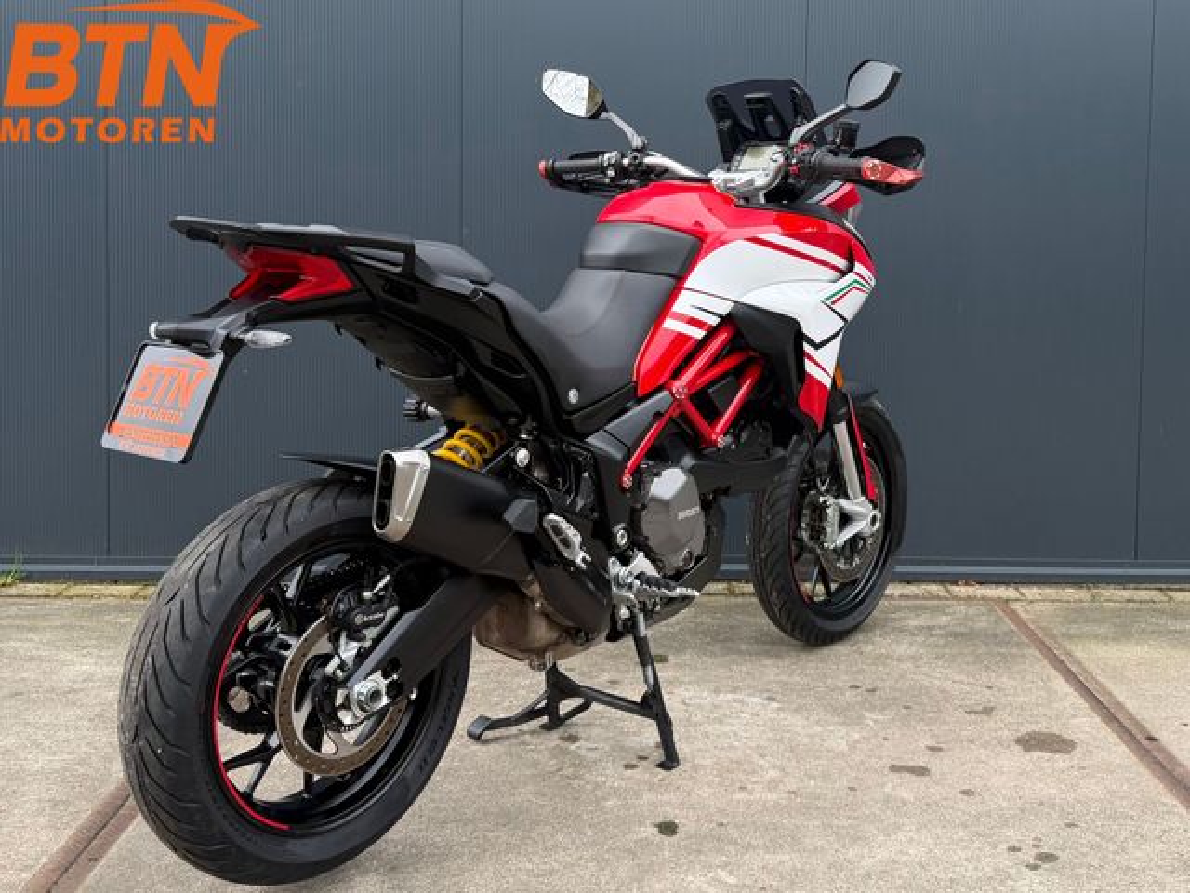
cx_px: 595
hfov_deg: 71.6
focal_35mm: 24
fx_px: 825
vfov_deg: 56.8
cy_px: 446
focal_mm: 6.76
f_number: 1.78
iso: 80
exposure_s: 1/276
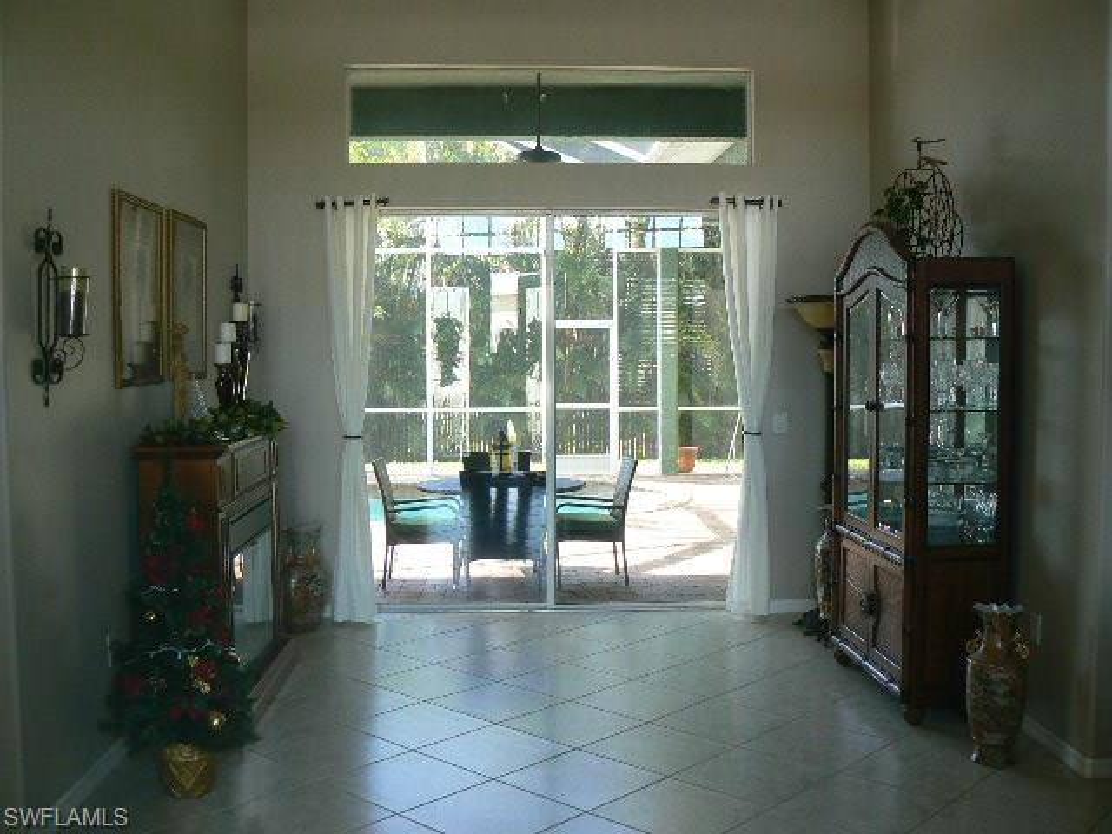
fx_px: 1156
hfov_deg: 51.4
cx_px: 556
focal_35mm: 36
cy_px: 417
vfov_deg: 39.7
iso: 125
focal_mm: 6
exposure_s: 1/30
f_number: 2.8
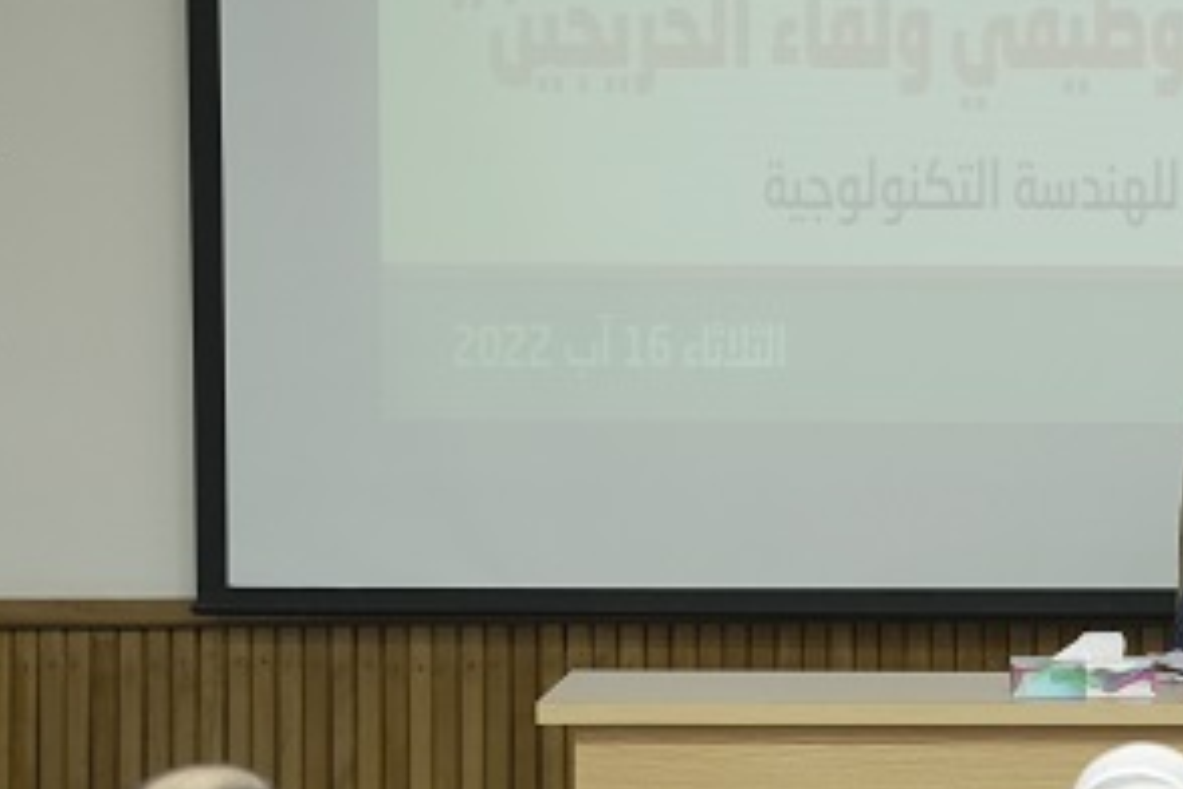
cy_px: 600
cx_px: 1312
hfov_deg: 9.5
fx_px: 7032
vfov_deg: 6.4
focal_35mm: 214
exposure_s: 1/160
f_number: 2.8
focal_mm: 70
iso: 2000
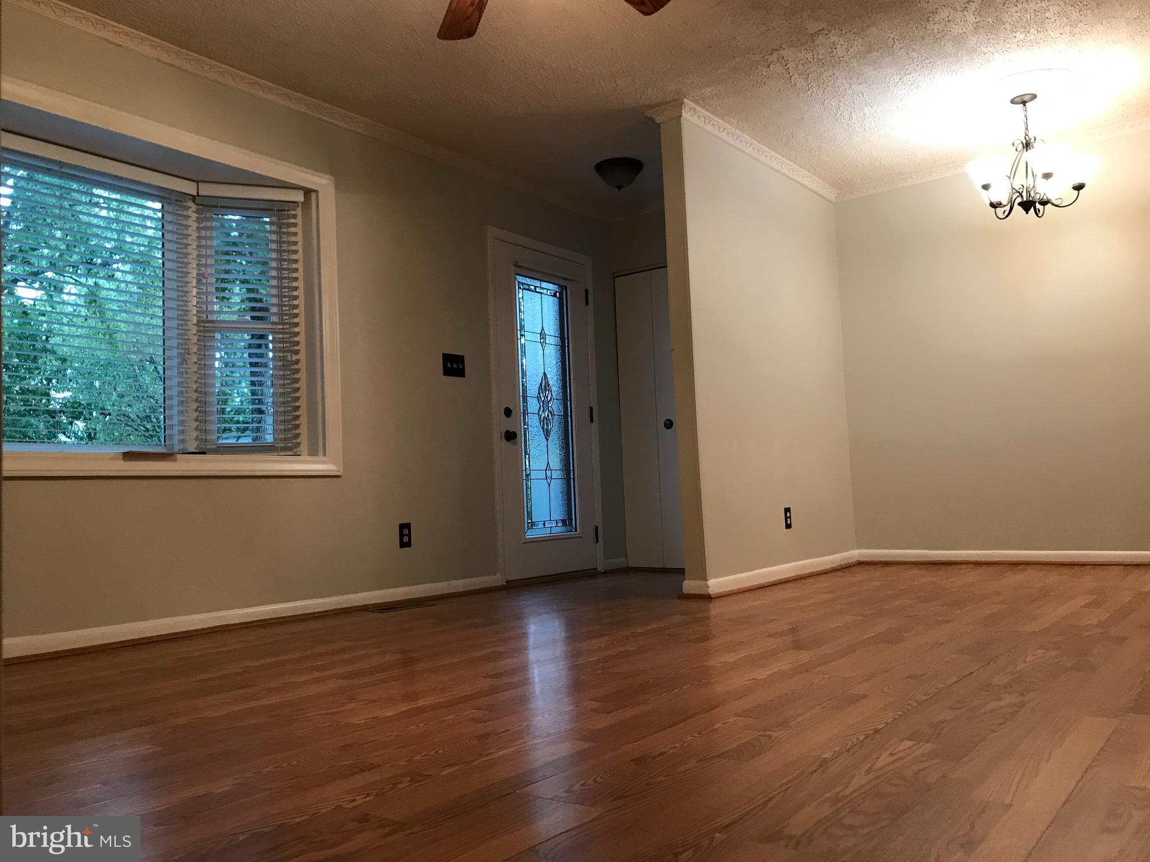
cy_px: 431
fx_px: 930
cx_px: 575
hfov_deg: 63.4
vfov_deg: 49.7
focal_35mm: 28
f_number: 1.8
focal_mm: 3.99
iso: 40
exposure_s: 1/20
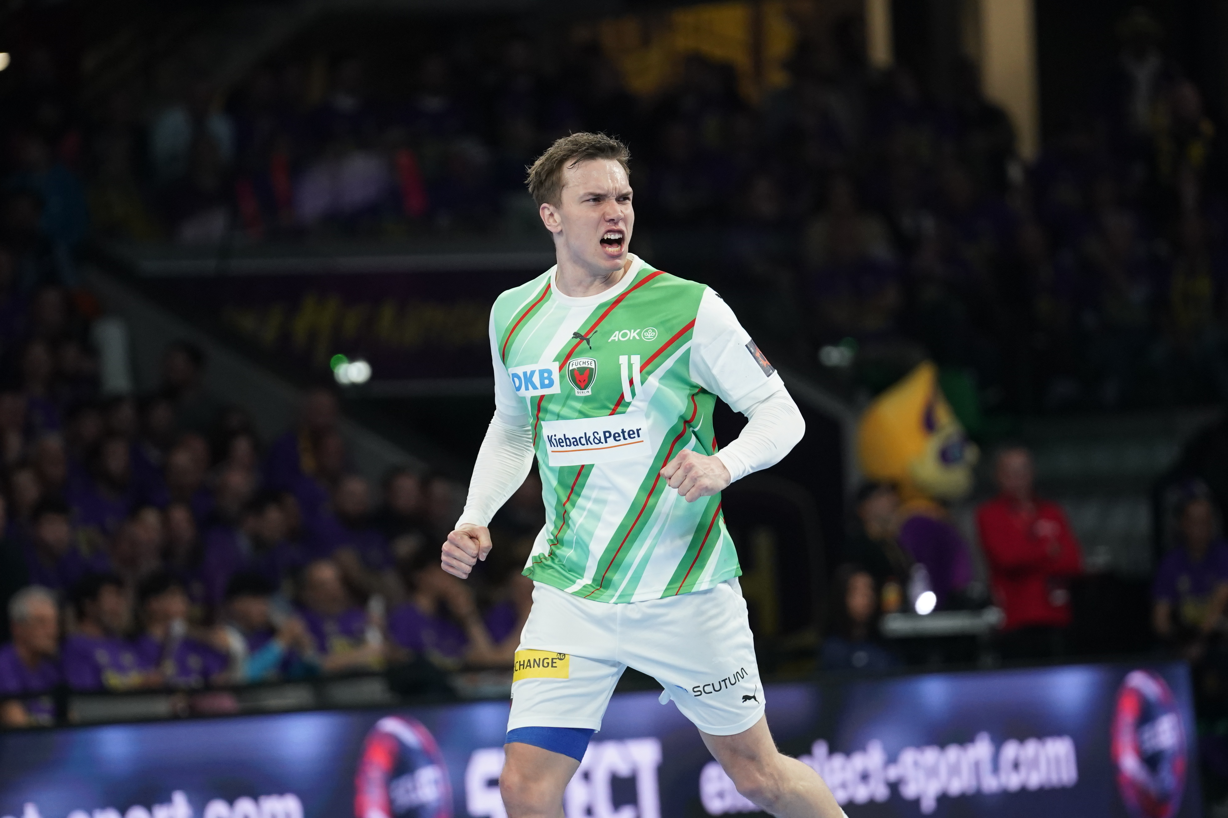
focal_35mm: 300
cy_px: 409
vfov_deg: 4.6
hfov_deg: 6.9
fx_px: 10233
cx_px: 614
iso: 2000
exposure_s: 1/1000
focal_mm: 200
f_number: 2.8
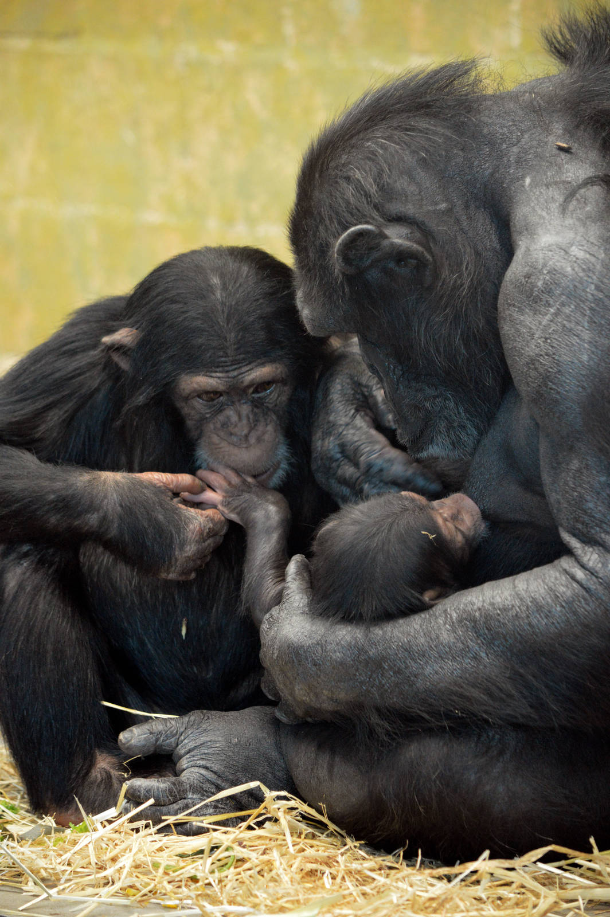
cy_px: 458
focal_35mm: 174
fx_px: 4430
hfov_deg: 7.9
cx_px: 305
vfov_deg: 11.8
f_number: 4.8
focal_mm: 116
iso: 1600
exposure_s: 1/100
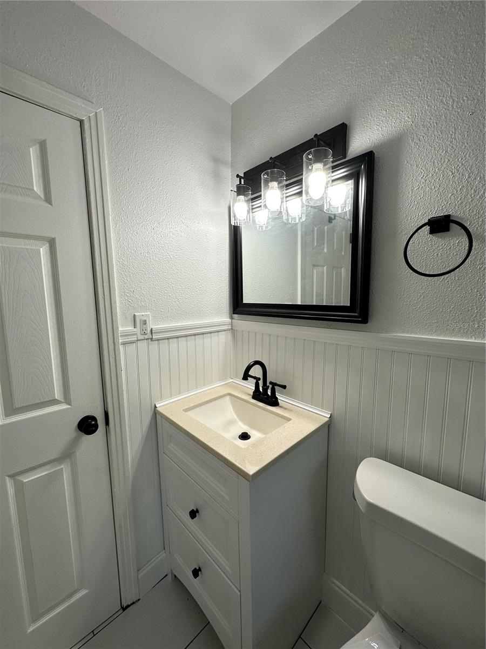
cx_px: 243
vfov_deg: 102.1
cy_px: 324
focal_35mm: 14
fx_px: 262
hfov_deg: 85.7
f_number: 2.2
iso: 40
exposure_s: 1/121
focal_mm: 2.22
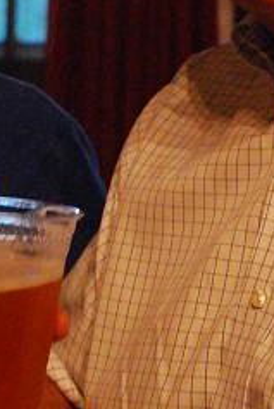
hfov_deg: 8.2
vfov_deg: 12.3
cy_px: 217
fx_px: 1898
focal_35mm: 167
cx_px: 77
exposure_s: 1/40
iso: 1600
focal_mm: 22
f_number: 3.2
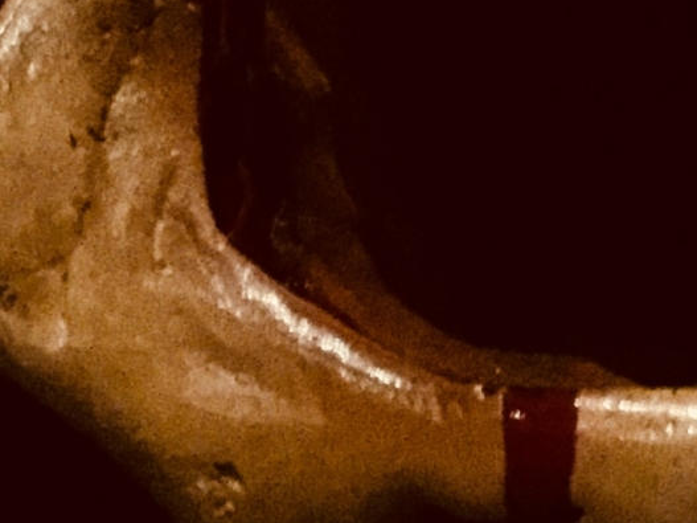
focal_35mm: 141
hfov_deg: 13.7
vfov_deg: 10.3
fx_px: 2838
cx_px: 794
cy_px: -163
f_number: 2.2
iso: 2000
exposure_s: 1/17
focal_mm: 4.15
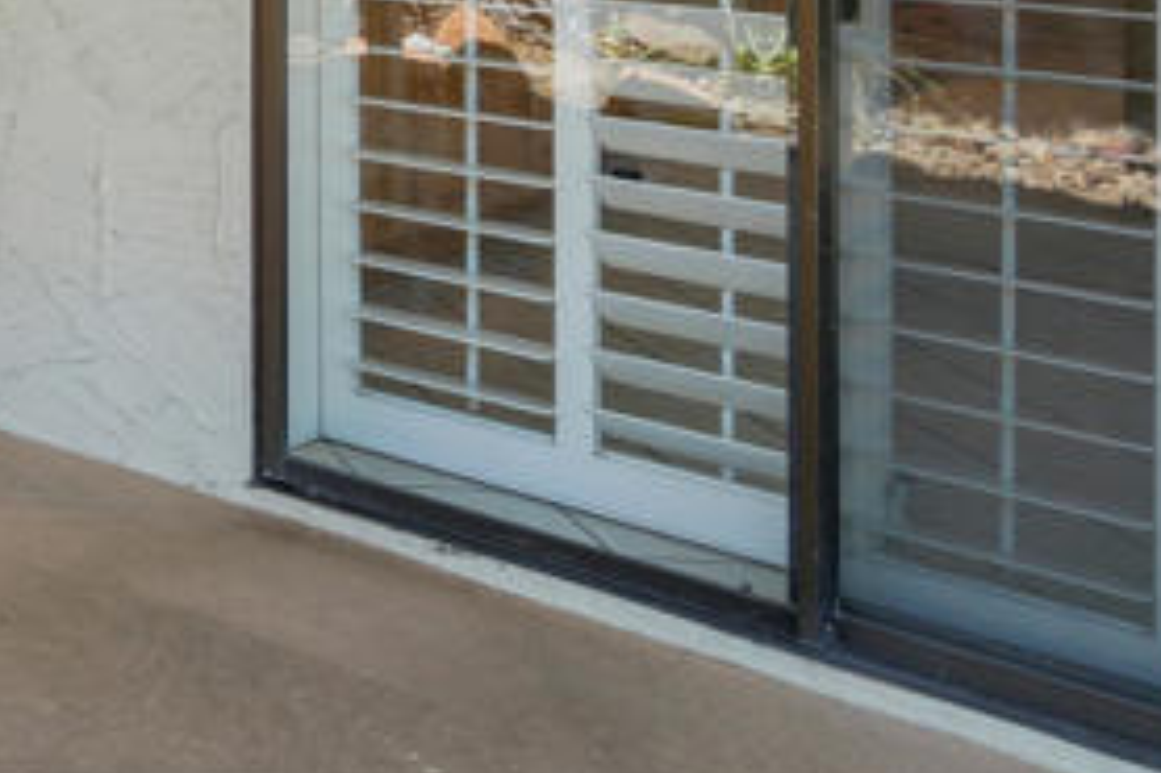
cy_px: -315
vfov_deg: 20.4
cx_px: -518
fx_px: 1902
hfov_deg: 26.2
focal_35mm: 59
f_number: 8
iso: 100
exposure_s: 1/40
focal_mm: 16
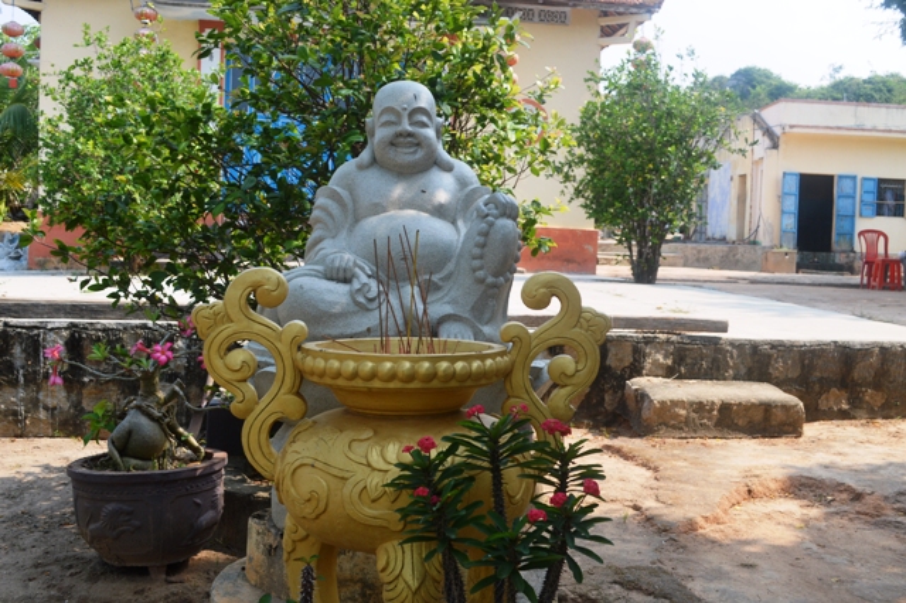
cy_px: 302
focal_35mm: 42
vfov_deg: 31.9
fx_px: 1056
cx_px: 453
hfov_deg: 46.4
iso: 100
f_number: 7.1
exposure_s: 1/200
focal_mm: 28
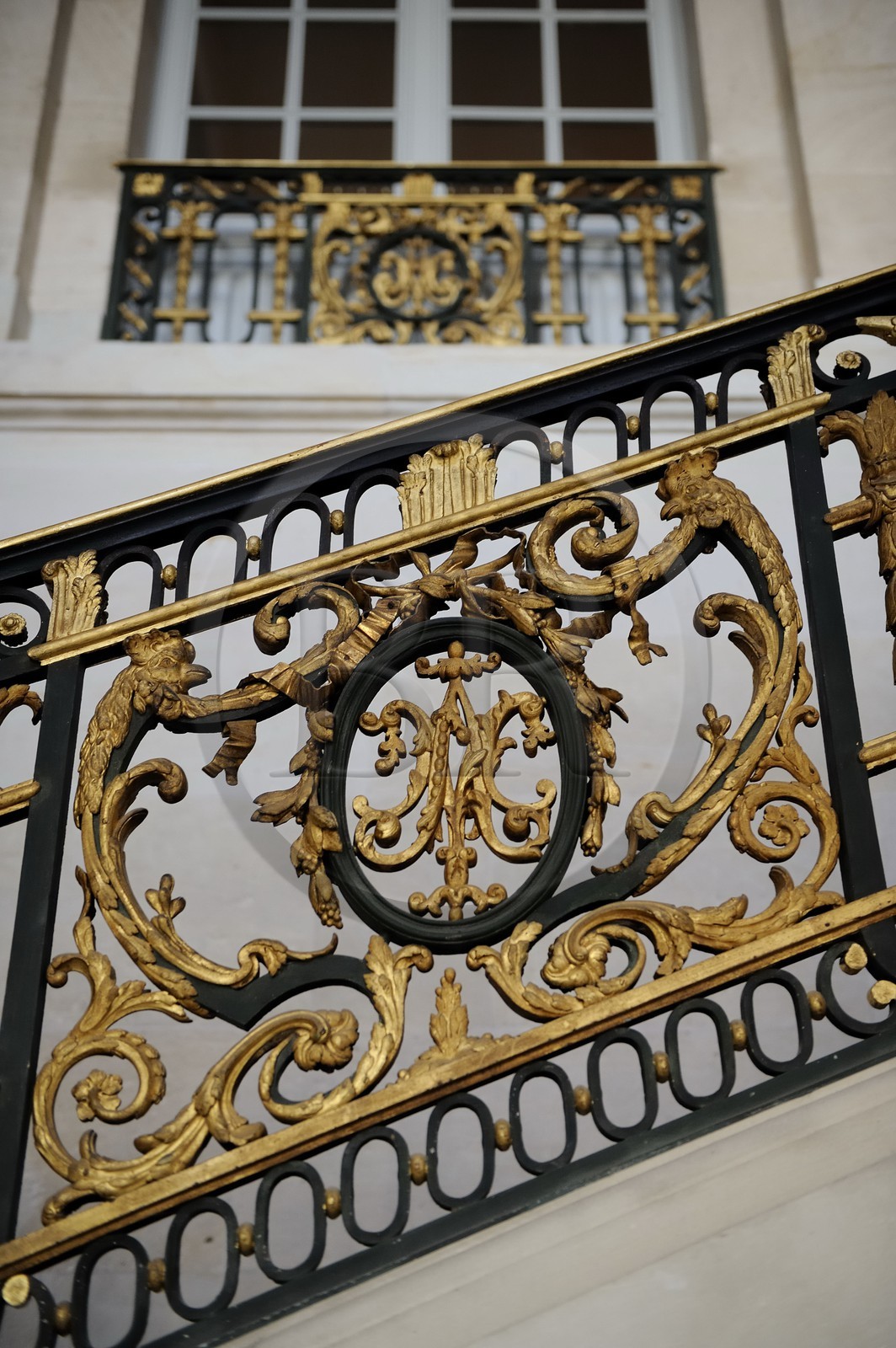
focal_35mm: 38
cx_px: 448
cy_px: 674
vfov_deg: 50.7
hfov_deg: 35.0
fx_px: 1421
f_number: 2.8
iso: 800
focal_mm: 38
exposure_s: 1/30
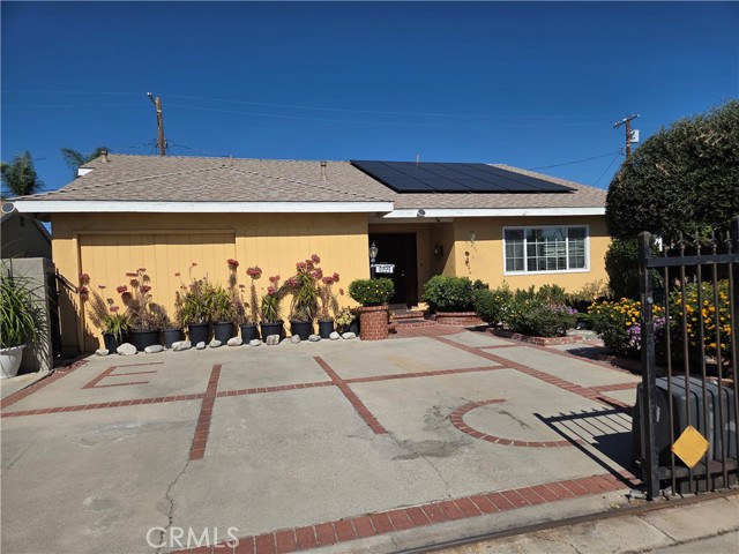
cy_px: 277
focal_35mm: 23
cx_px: 370
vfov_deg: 58.9
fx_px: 491
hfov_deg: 73.9
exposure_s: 1/7891
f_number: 1.8
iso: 50
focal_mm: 5.4
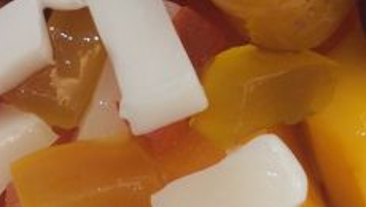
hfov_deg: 22.2
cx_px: 174
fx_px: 933
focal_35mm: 96
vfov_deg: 12.2
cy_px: -83
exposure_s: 1/33
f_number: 2.2
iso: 50
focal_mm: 4.15
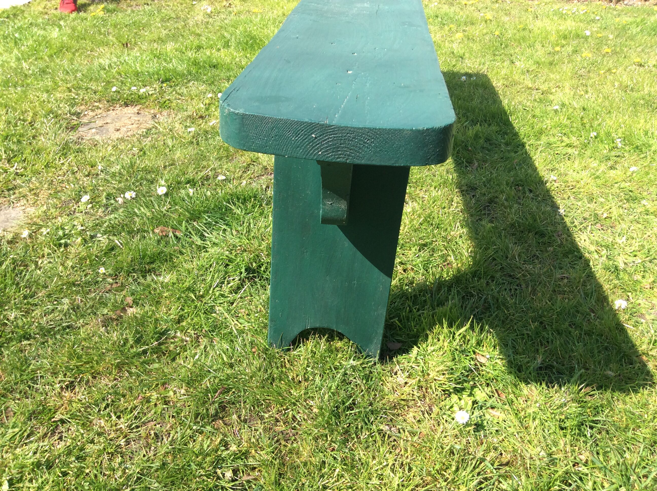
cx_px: 328
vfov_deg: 44.1
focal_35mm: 32
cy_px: 246
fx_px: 606
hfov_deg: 56.9
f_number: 2.4
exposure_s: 1/450
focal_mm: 3.3
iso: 32
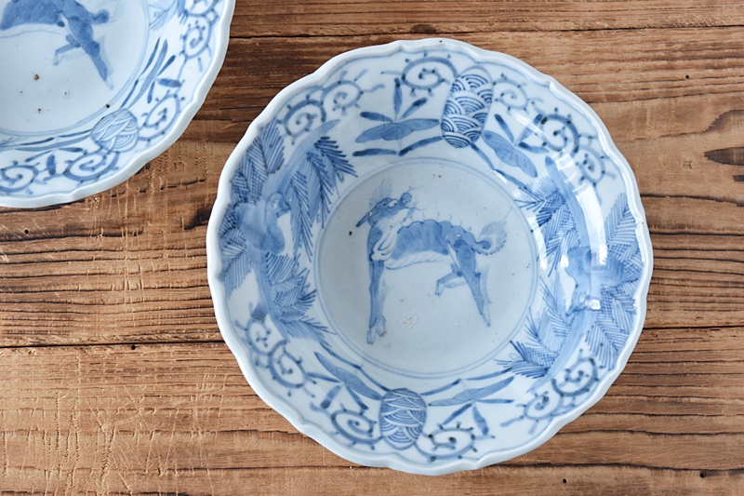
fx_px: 1395
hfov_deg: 29.9
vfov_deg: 20.2
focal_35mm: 68
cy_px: 248
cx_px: 372
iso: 200
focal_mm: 45
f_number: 5.6
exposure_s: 1/1.6
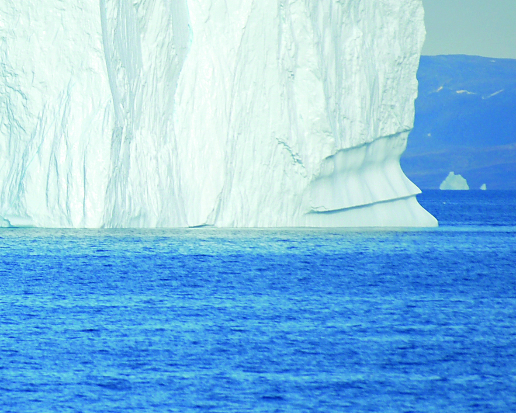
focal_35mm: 788
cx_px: -89
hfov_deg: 2.5
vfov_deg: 2.0
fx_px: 12035
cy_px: 127
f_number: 5.6
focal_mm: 220
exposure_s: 1/1250
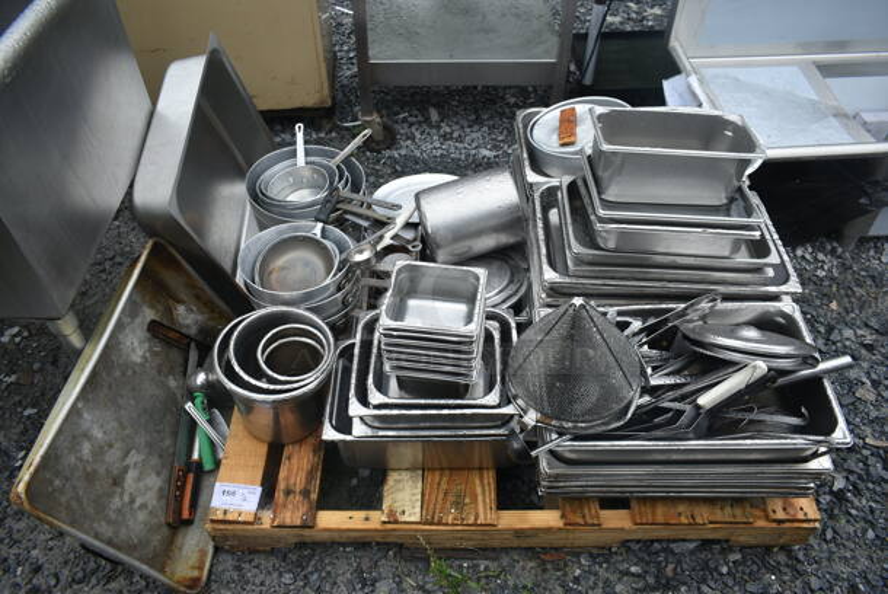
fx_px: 667
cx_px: 444
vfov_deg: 48.0
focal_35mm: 27
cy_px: 297
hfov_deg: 67.3
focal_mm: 18
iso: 100
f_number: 5
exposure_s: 1/100
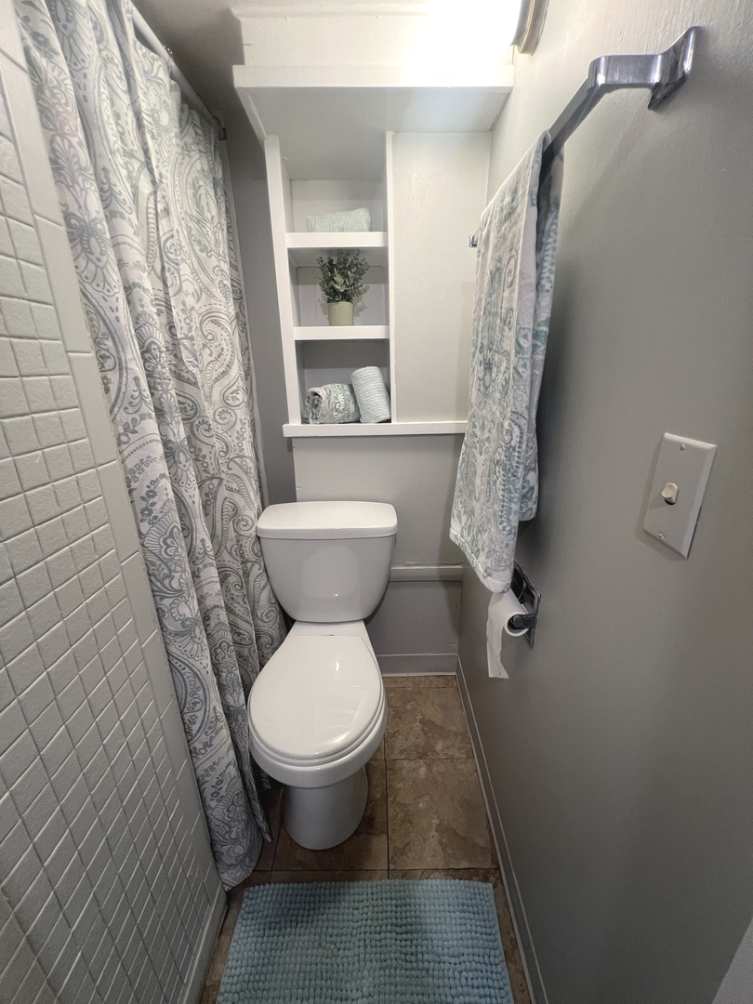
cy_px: 502
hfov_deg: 89.9
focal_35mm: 13
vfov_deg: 106.2
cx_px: 376
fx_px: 377
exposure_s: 1/60
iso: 125
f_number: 1.8
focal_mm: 1.57
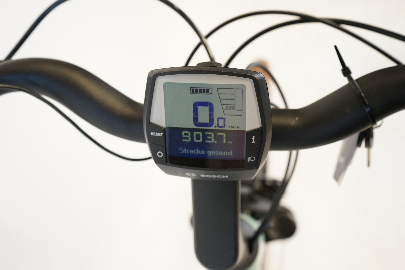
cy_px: 135
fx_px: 439
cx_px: 202
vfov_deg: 34.2
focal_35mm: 39
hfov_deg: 49.6
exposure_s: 1/200
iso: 2500
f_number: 5.6
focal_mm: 39
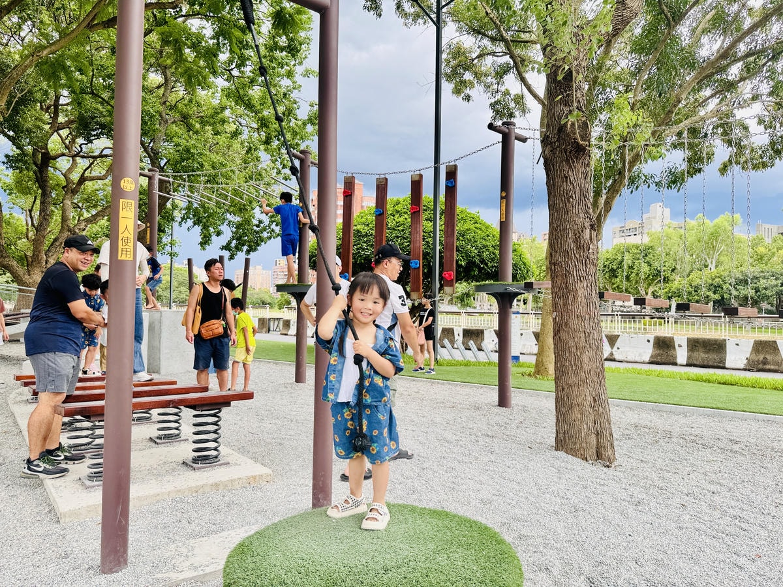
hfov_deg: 71.6
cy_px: 294
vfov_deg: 56.8
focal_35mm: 24
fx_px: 543
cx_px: 392
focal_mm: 6.76
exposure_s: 1/439
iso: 80
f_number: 1.78
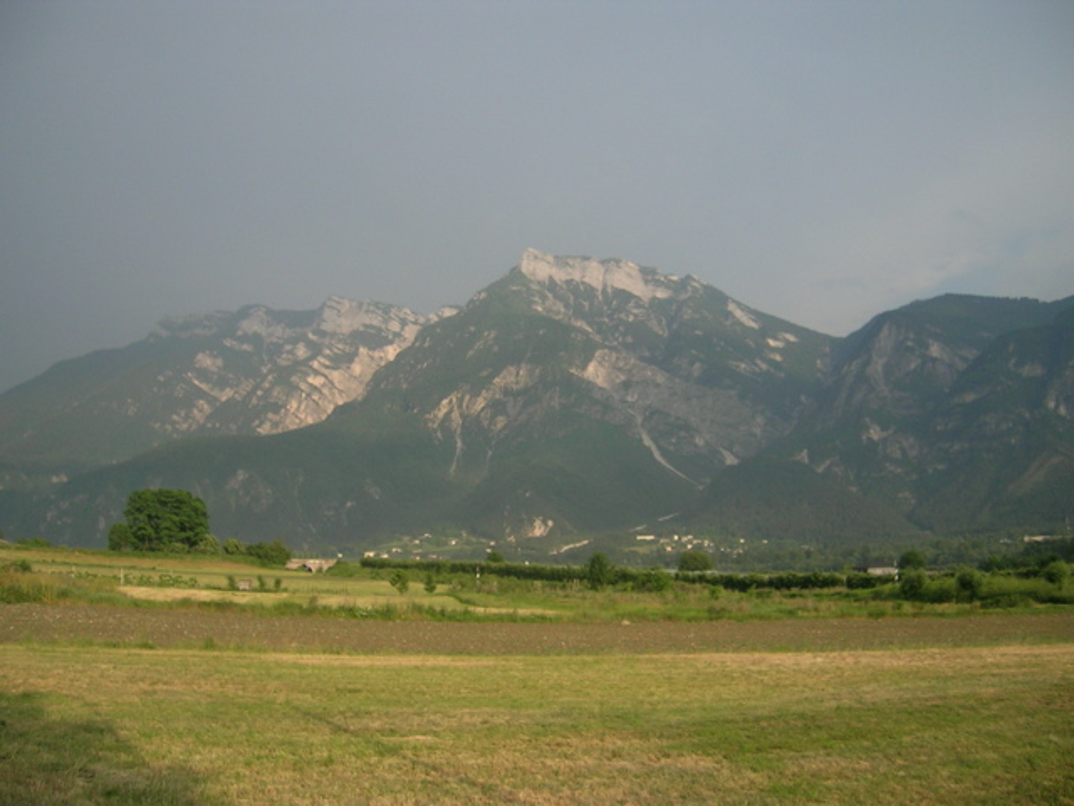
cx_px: 537
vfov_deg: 40.7
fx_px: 1086
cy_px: 403
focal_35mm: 35
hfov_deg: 52.6
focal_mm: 5.4
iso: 50
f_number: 2.8
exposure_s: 1/712
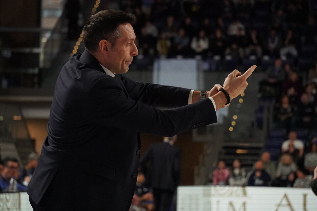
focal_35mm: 189
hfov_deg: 10.9
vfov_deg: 7.3
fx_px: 1663
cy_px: 106
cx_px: 158
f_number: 5.6
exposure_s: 1/1250
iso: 6400
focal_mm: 126
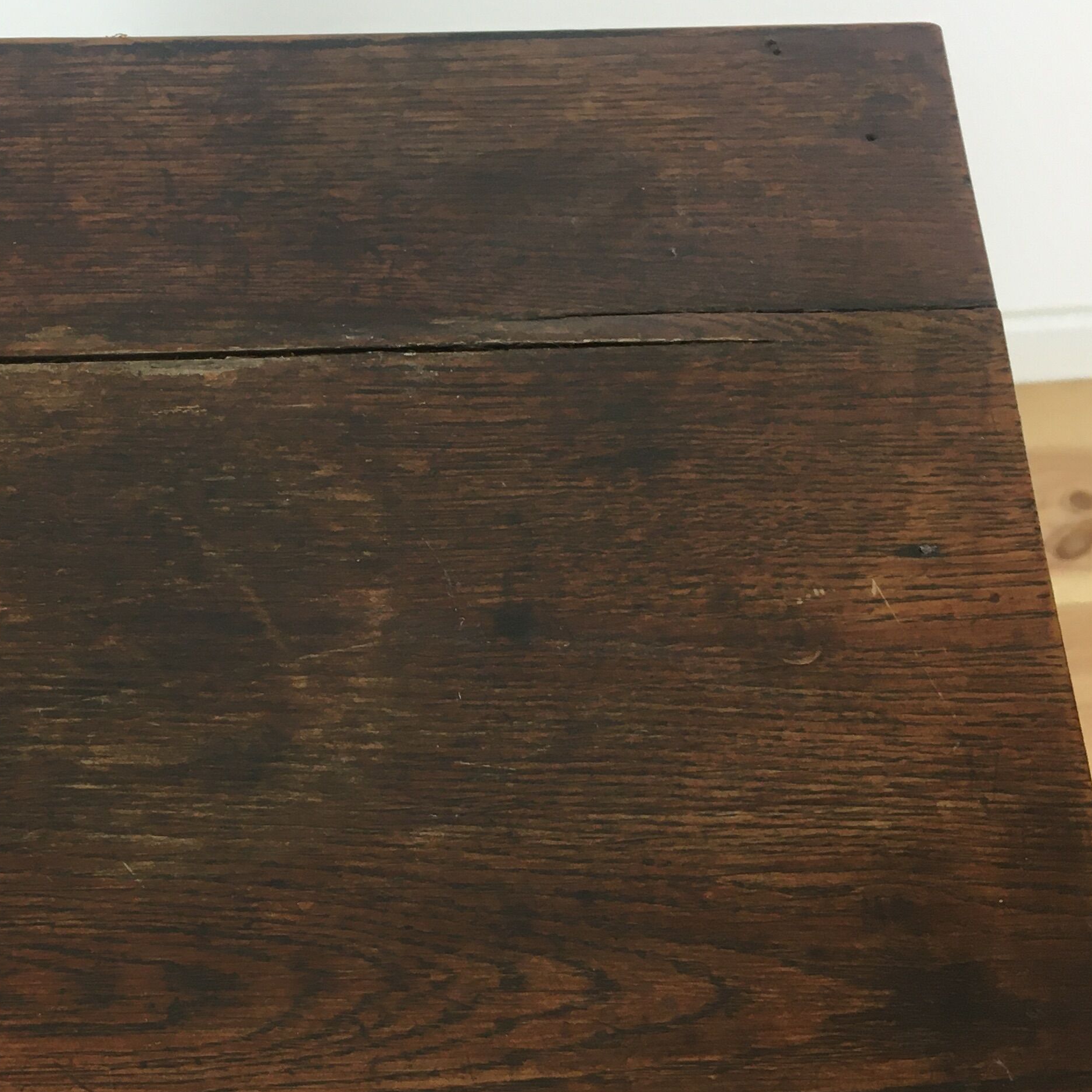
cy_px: 672
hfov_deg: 30.1
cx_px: 159
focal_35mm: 55
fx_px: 1963
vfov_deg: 31.0
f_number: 2.2
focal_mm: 4.15
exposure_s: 1/33
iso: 80
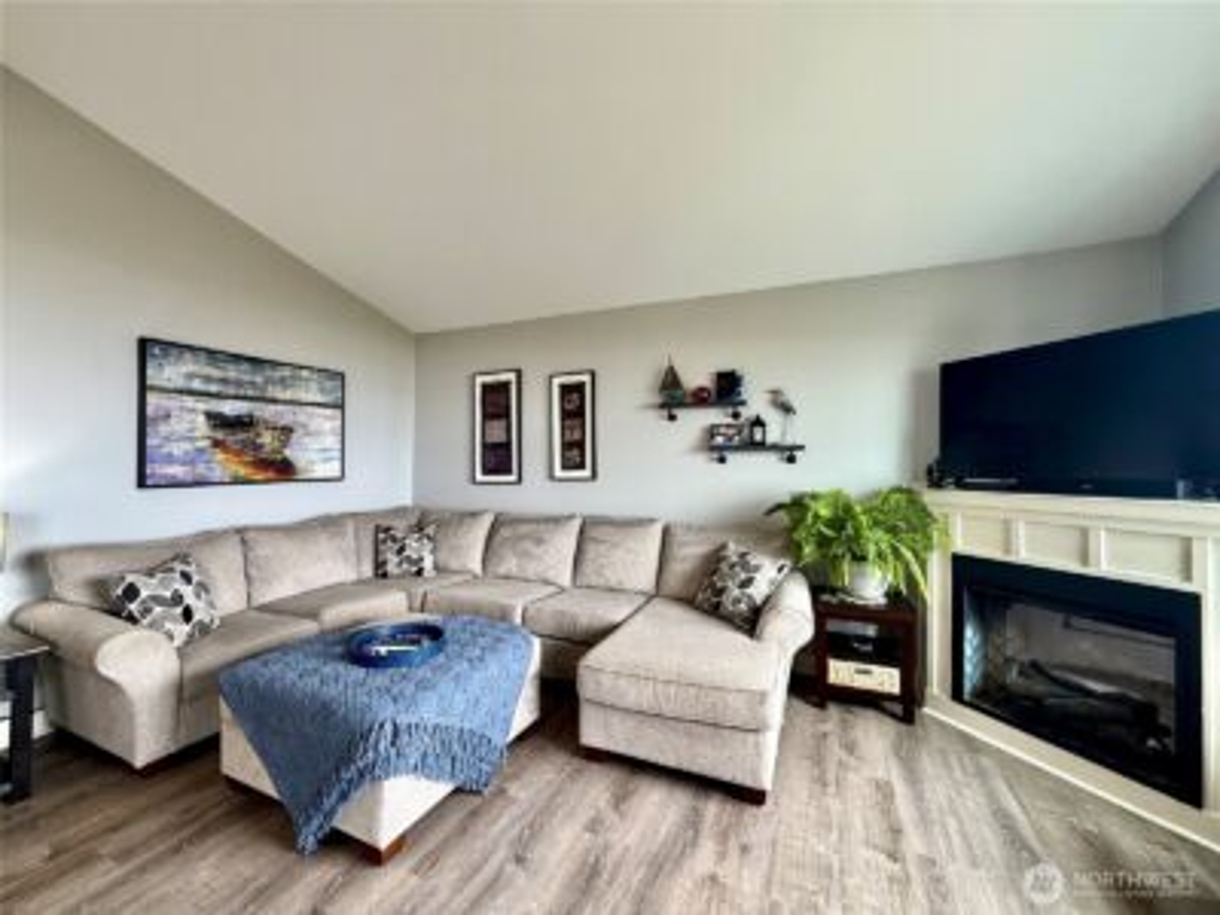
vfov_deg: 85.7
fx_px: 493
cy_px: 458
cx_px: 610
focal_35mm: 14
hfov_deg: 102.1
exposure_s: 1/120
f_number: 2.2
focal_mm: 2.22
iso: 160
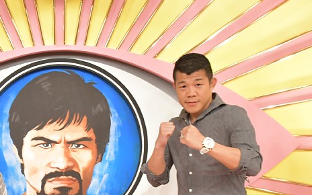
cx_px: -1
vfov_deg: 16.3
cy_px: 185
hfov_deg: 24.9
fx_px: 672
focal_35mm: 79
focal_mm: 24
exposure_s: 1/200
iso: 2000
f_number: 5
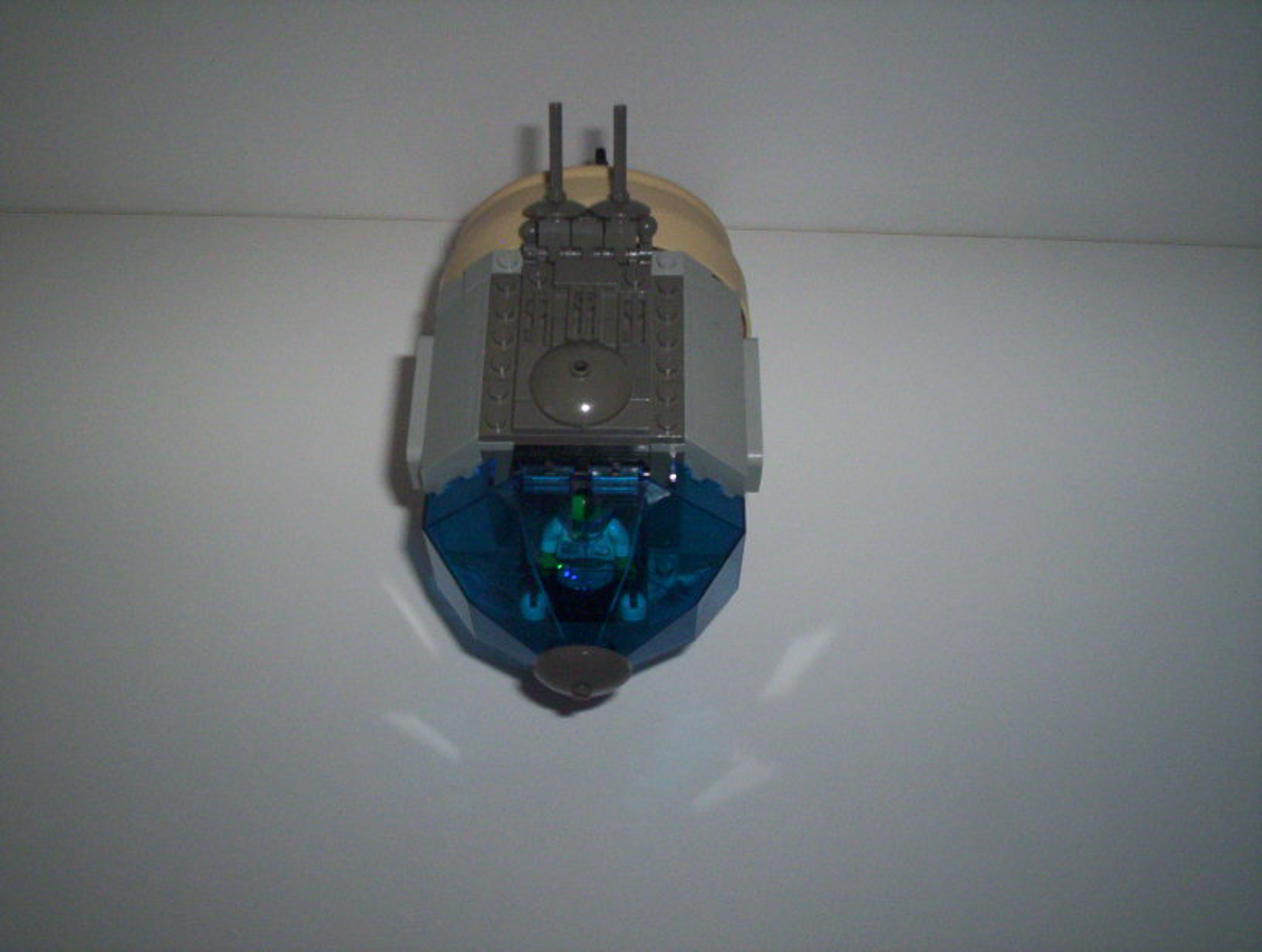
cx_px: 631
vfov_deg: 37.9
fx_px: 1389
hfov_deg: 48.9
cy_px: 476
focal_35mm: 38
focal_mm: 4.99
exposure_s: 1/60
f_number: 4.5
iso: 140
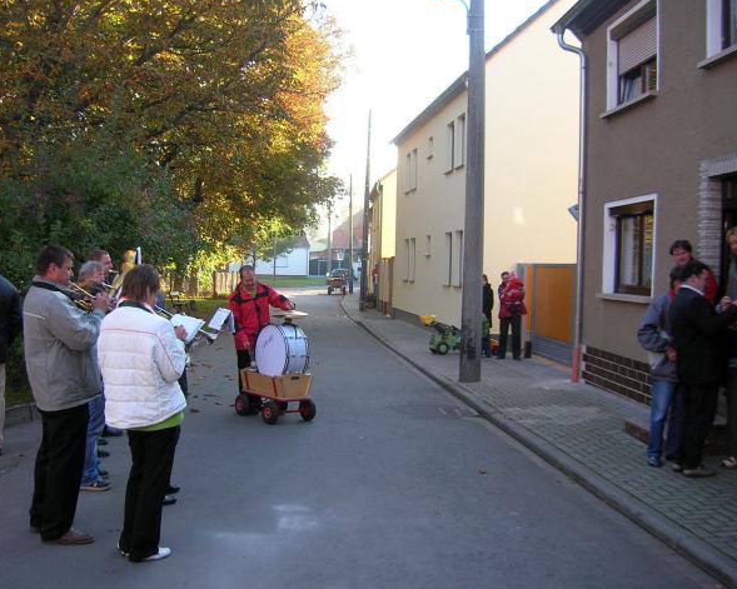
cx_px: 345
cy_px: 295
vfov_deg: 41.1
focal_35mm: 36
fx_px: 785
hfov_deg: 50.3
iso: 50
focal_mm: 5.7
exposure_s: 1/89.2
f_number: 2.9
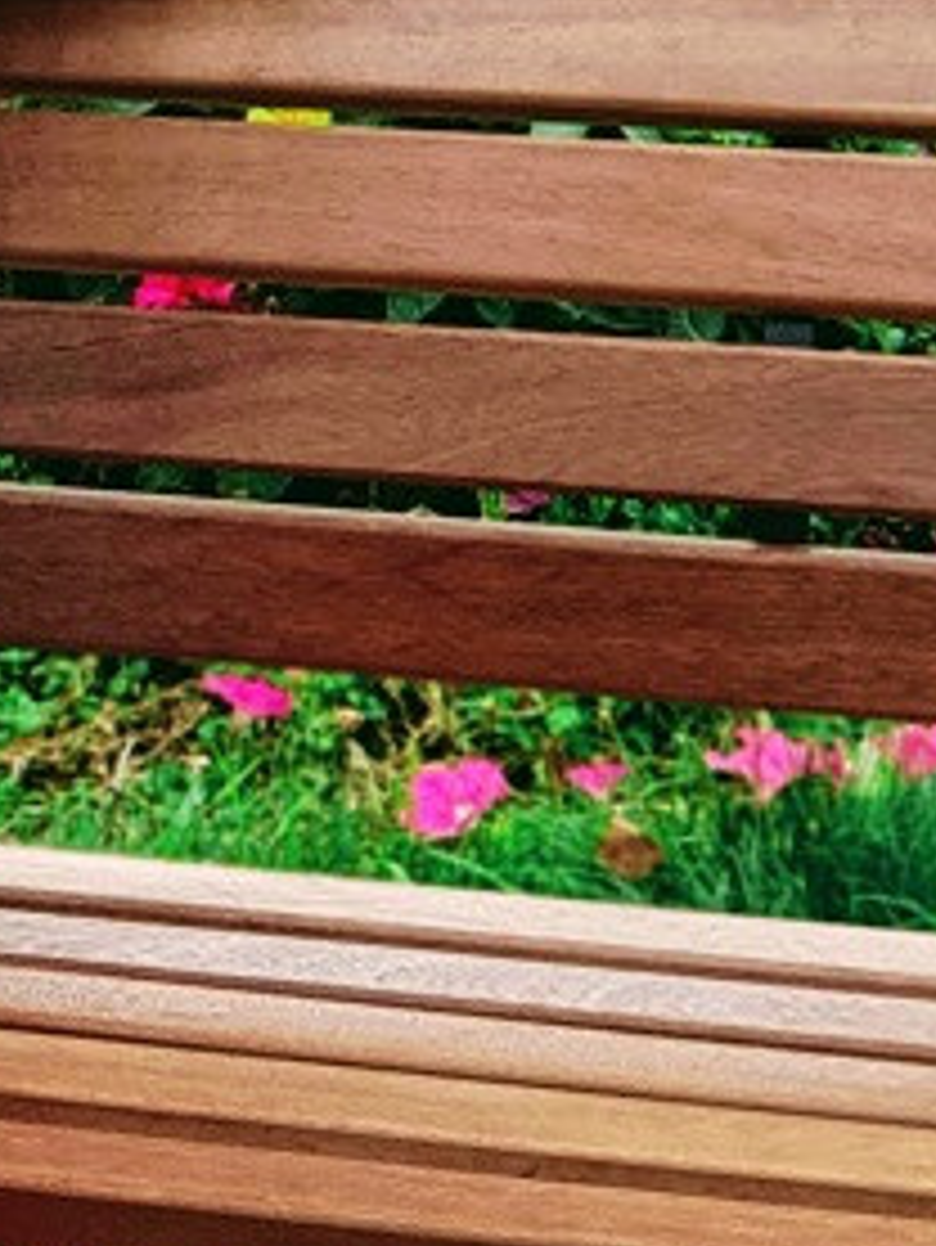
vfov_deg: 8.7
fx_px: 8106
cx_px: -670
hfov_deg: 6.5
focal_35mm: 225
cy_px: -162
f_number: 2.4
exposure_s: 1/375
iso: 25
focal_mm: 6
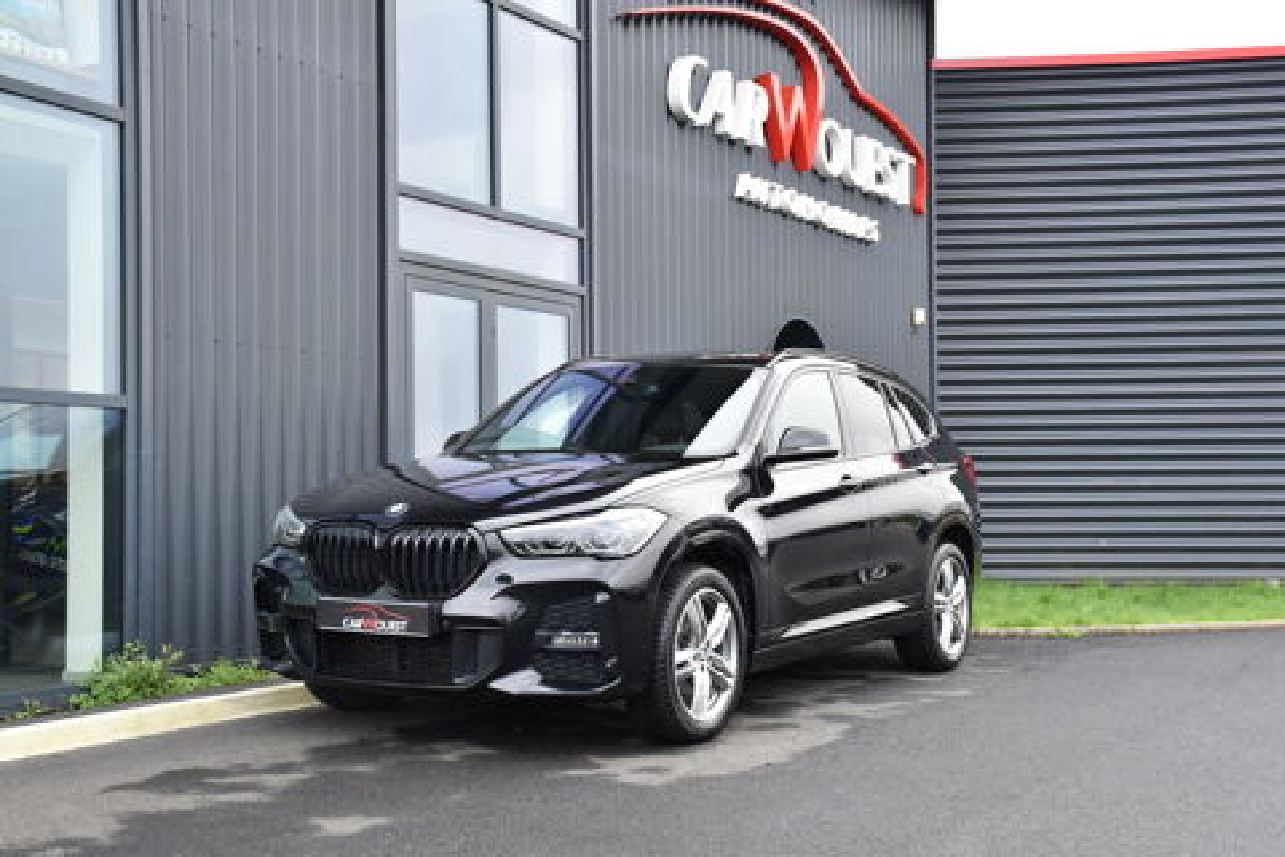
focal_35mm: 45
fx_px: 1606
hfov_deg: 43.6
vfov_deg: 29.9
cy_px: 428
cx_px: 642
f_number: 5
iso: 400
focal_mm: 30
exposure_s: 1/100
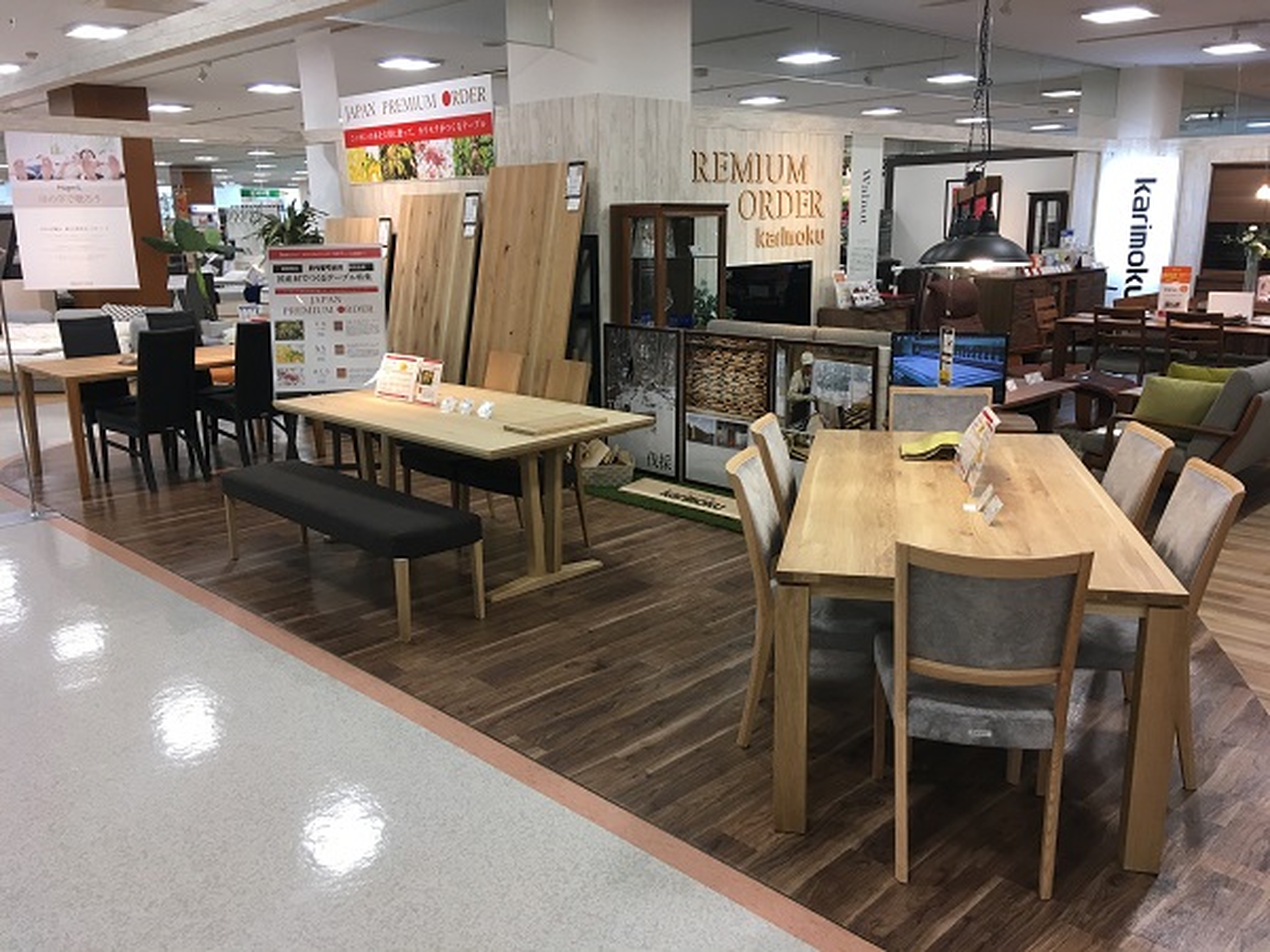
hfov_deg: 61.7
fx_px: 1064
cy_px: 476
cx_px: 635
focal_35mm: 29
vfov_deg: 48.2
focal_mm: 4.15
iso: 40
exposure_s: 1/30
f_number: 2.2
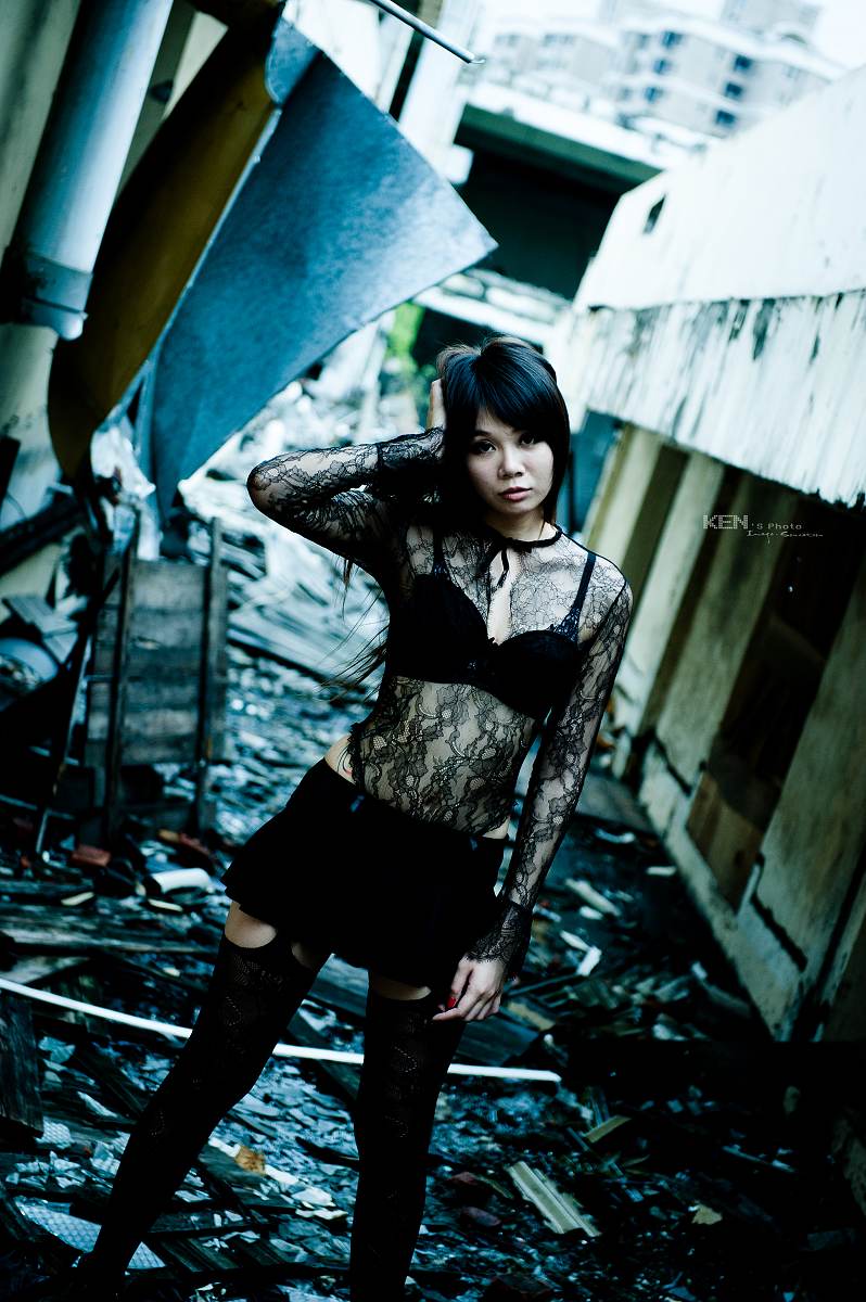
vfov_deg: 28.9
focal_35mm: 70
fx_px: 2530
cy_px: 651
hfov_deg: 19.4
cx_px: 433
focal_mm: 70
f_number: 3.5
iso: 800
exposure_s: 1/1000
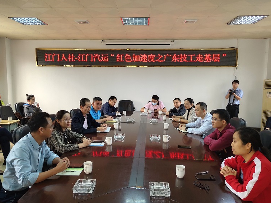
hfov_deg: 58.4
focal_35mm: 31
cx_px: 132
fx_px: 243
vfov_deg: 45.4
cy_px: 101
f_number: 1.8
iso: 227
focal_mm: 4.35
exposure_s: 1/50
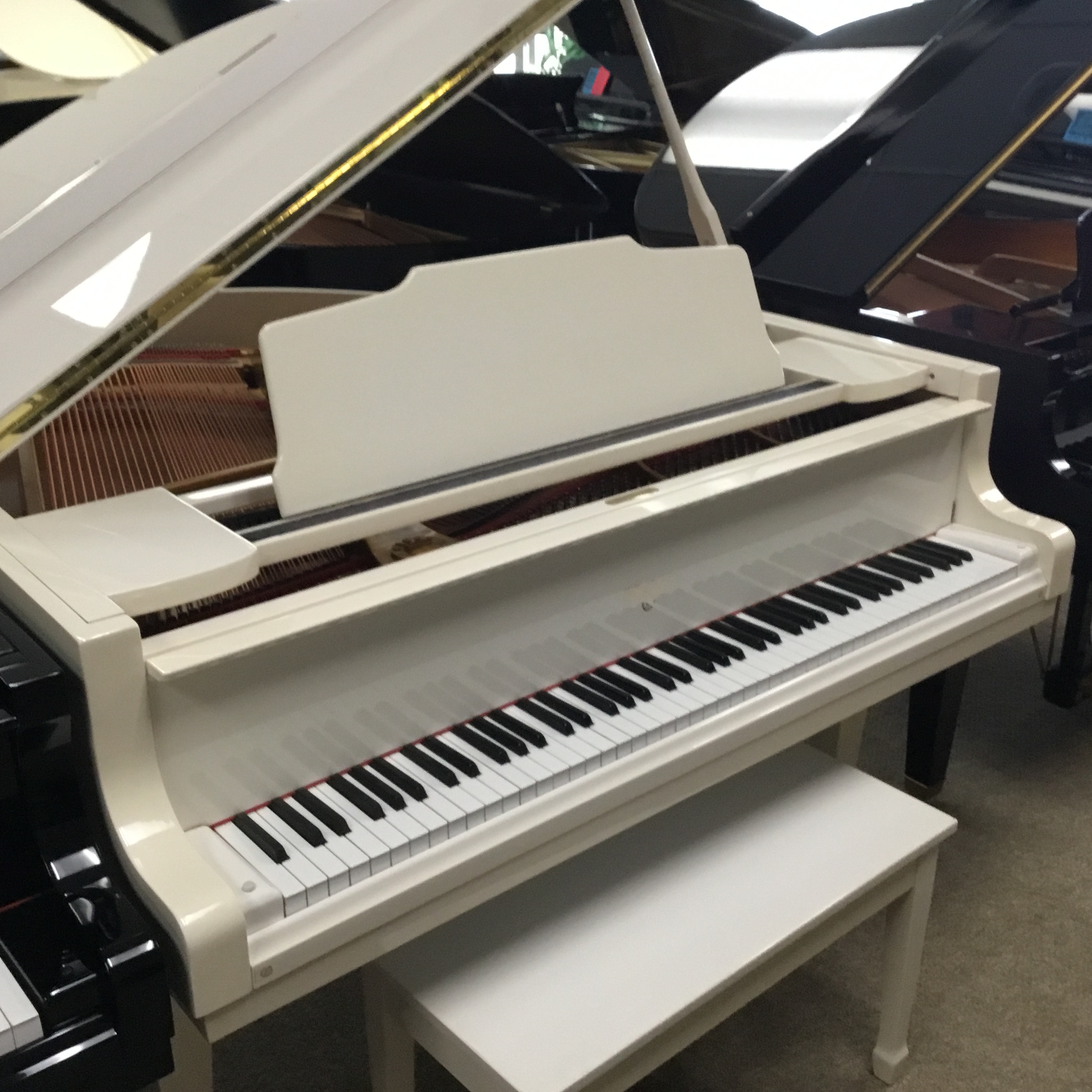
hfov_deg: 44.9
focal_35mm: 37
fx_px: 1321
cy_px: 544
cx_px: 566
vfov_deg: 44.9
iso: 125
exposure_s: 1/30
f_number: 2.4
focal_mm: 3.3
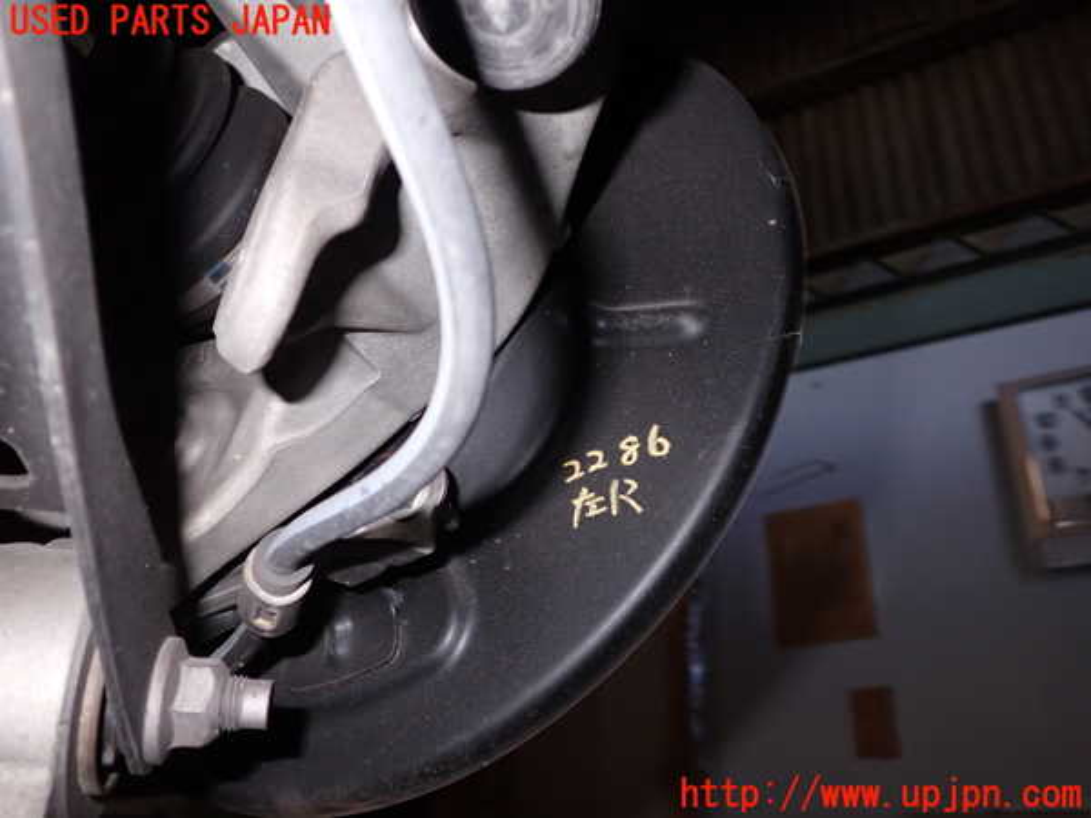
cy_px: 409
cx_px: 546
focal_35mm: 30
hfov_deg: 60.0
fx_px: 946
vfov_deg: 46.8
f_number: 6.3
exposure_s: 1/30
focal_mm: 5.4
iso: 250
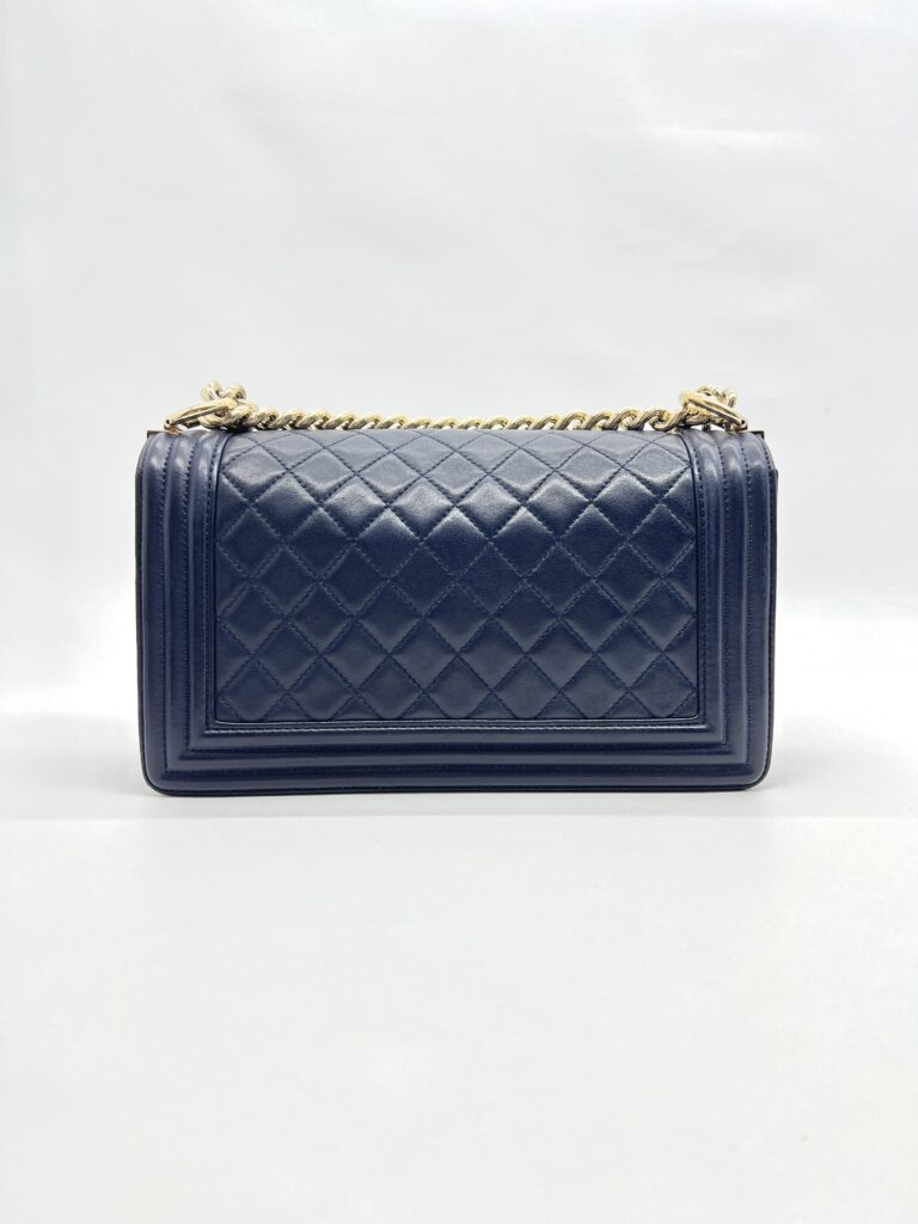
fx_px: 919
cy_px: 612
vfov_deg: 67.3
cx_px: 459
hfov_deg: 53.1
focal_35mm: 26
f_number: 1.5
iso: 40
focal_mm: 5.7
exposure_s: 1/160
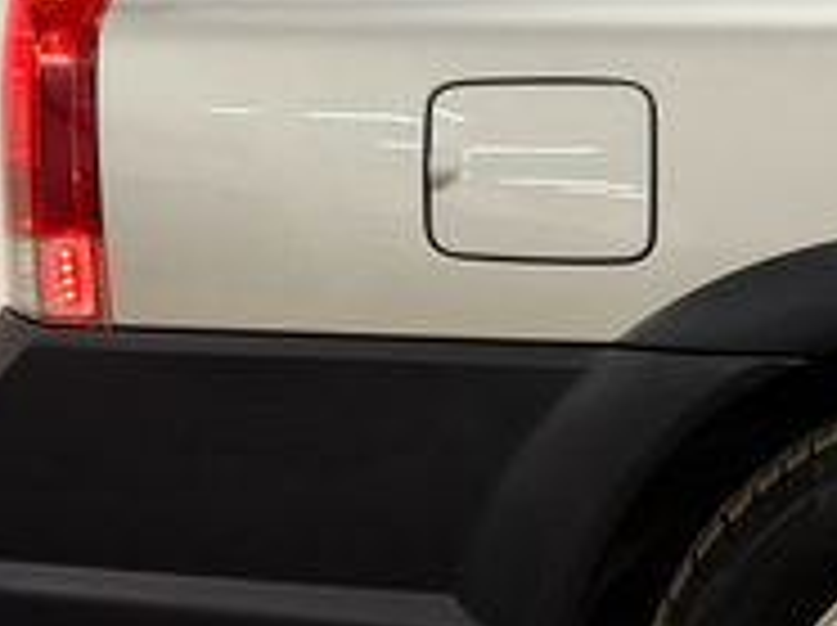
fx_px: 4057
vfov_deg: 8.8
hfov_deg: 11.4
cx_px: 1134
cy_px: 149
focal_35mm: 168
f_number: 1.8
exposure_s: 1/50
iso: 100
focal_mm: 6.76
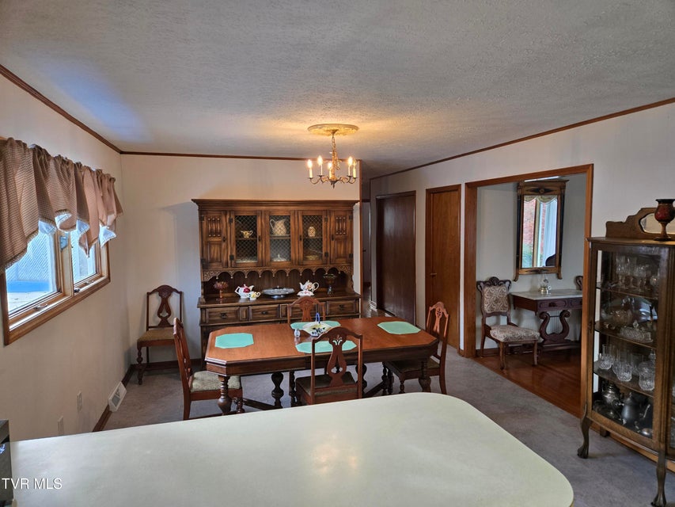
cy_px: 254
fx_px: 449
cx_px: 338
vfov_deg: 58.9
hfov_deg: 73.9
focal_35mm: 23
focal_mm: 5.4
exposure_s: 1/120
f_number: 1.8
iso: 125
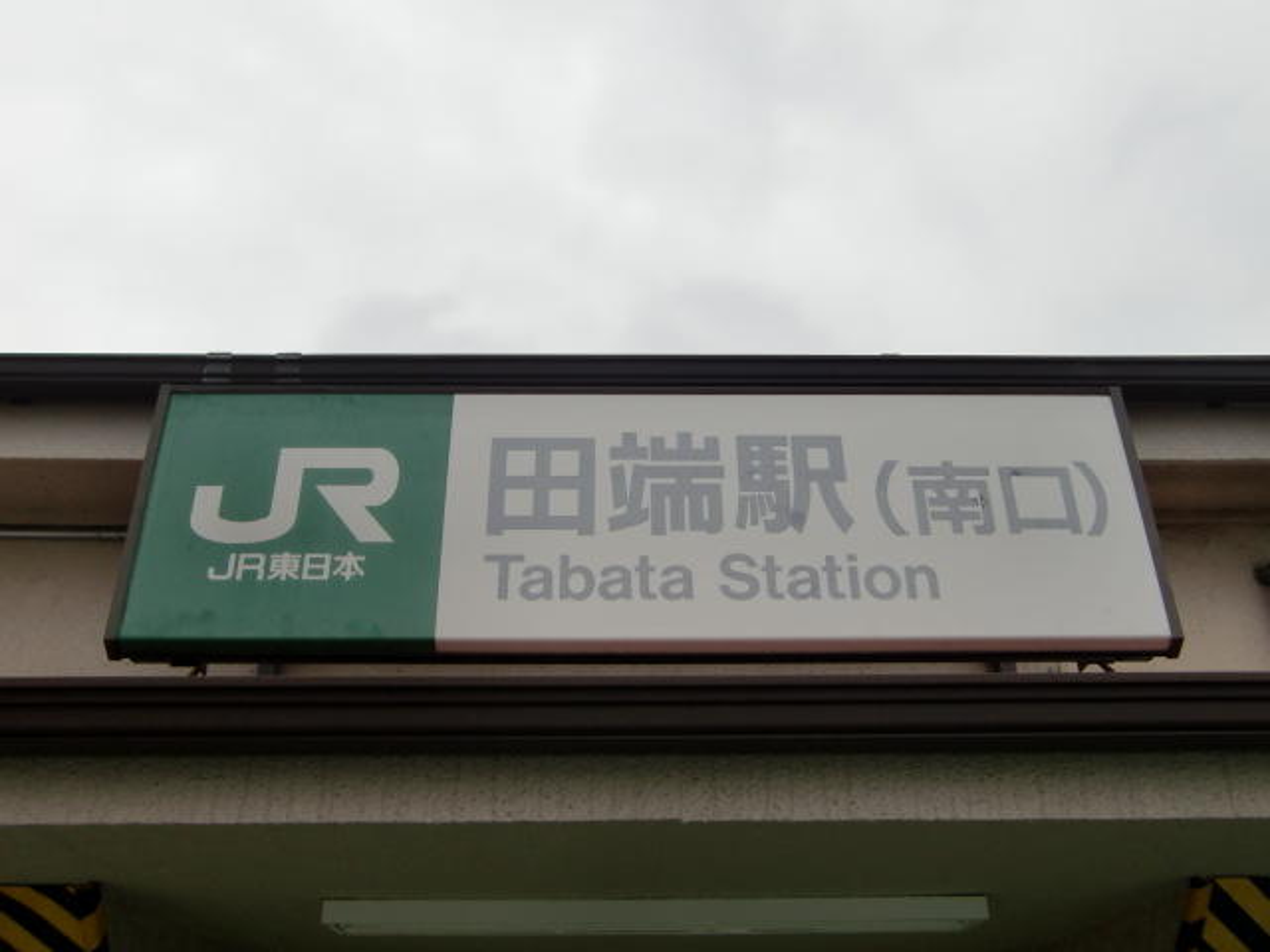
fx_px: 1211
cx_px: 635
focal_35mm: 33
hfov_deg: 55.4
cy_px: 476
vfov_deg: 42.9
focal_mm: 5.8
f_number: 2.7
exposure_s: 1/800
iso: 64
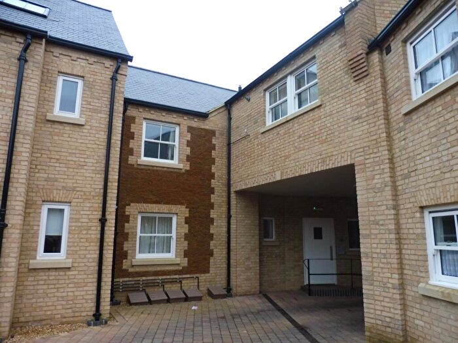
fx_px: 318
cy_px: 172
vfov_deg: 56.8
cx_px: 229
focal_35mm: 24
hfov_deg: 71.6
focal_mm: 4.3
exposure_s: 1/60
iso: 125
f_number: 3.3
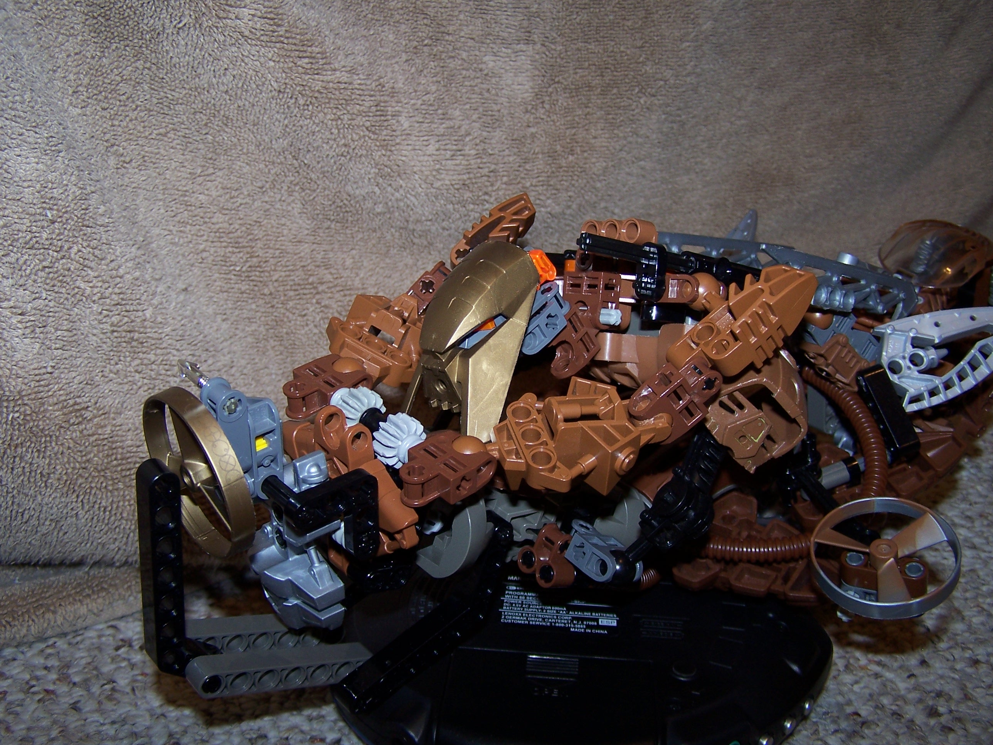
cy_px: 372
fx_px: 1090
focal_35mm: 38
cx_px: 496
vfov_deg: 37.7
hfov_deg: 49.0
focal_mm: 6.3
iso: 80
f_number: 2.8
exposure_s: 1/60
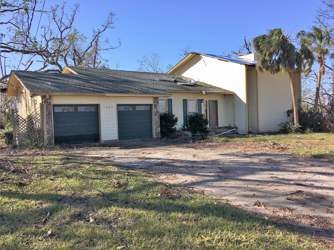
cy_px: 125
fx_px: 280
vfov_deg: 48.2
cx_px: 167
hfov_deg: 61.7
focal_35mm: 29
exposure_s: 1/986
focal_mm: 4.15
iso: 25
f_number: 2.2
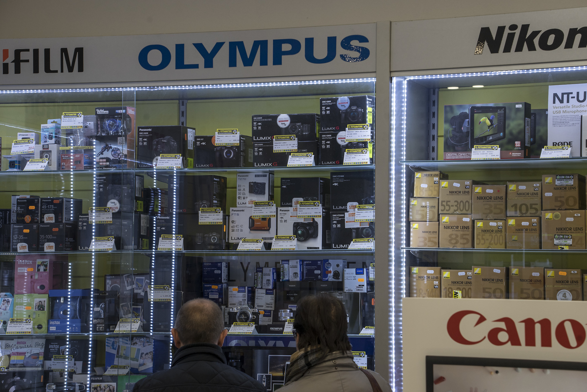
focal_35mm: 105
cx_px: 294
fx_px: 1712
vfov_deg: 13.0
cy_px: 196
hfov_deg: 19.5
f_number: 8
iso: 500
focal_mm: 105
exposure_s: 1/50
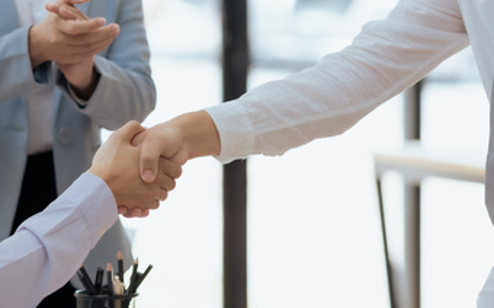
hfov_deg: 10.3
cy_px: 49
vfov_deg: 6.4
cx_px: 169
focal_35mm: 204
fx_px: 2745
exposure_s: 1/250
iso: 250
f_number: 2.2
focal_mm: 85
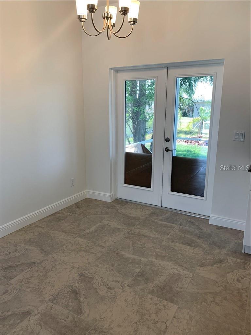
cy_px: 168
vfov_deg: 67.3
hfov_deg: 53.1
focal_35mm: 26
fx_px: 251
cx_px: 126
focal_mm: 4.25
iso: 32
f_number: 1.8
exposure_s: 1/120
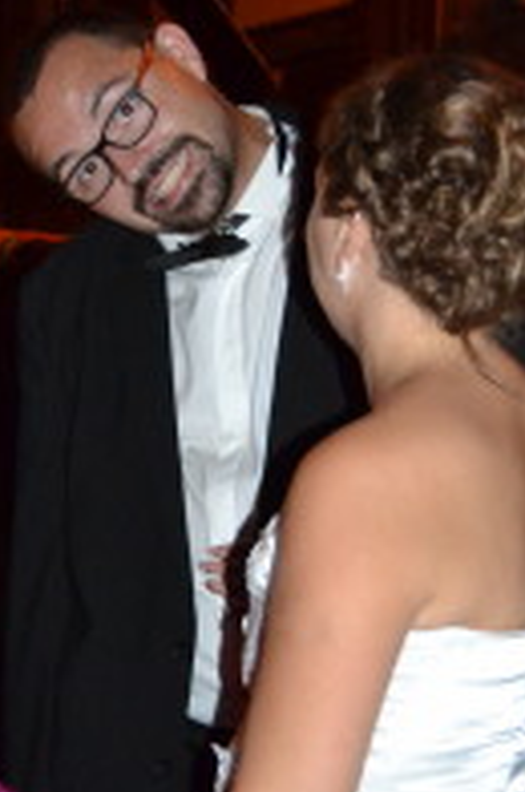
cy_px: 404
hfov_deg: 13.1
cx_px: -16
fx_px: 2261
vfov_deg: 19.9
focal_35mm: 103
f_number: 4
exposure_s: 1/60
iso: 3200
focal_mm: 28
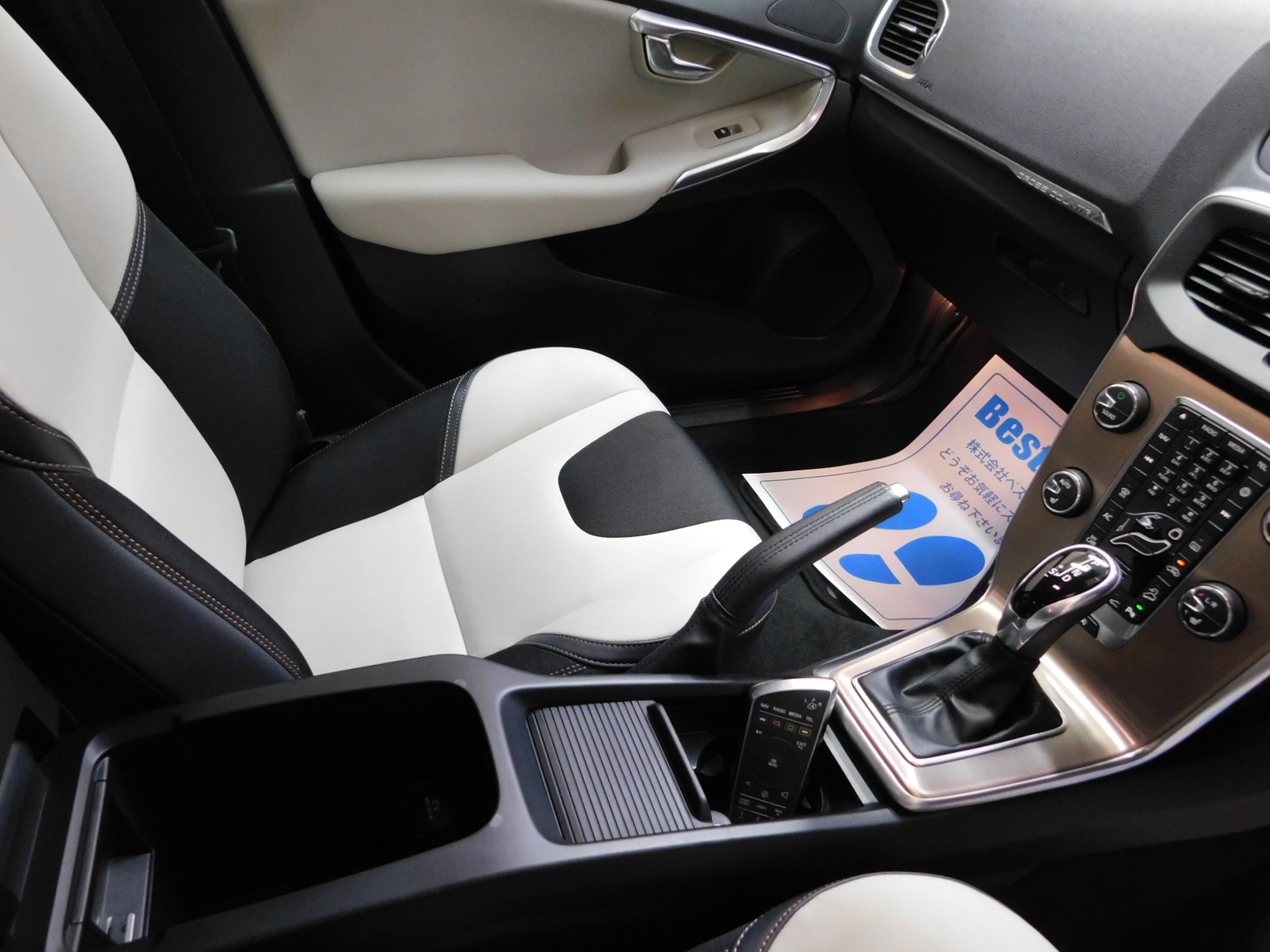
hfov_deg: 73.9
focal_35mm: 23
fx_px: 844
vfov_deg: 58.9
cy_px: 476
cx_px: 635
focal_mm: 4
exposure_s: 1/10
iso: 400
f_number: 3
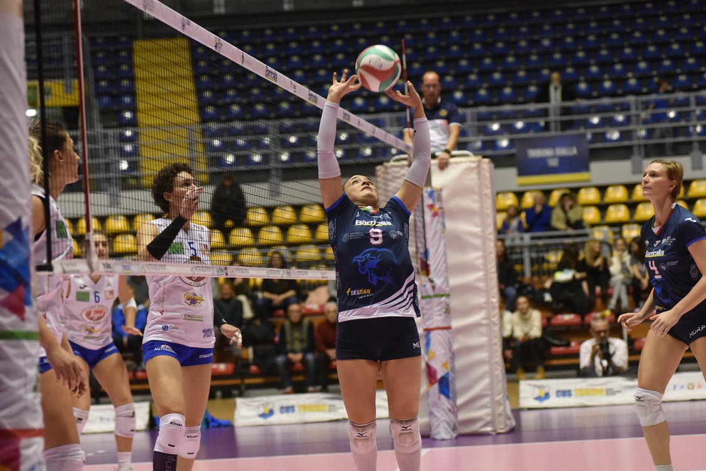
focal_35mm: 100
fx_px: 1961
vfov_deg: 13.7
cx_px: 353
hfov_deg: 20.4
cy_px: 236
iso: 3200
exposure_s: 1/640
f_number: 4
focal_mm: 100
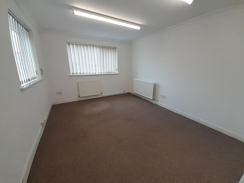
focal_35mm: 13
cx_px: 122
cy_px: 92
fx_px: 92
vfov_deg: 89.9
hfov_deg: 106.2
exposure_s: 1/50
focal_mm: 1.13
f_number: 2.2
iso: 64
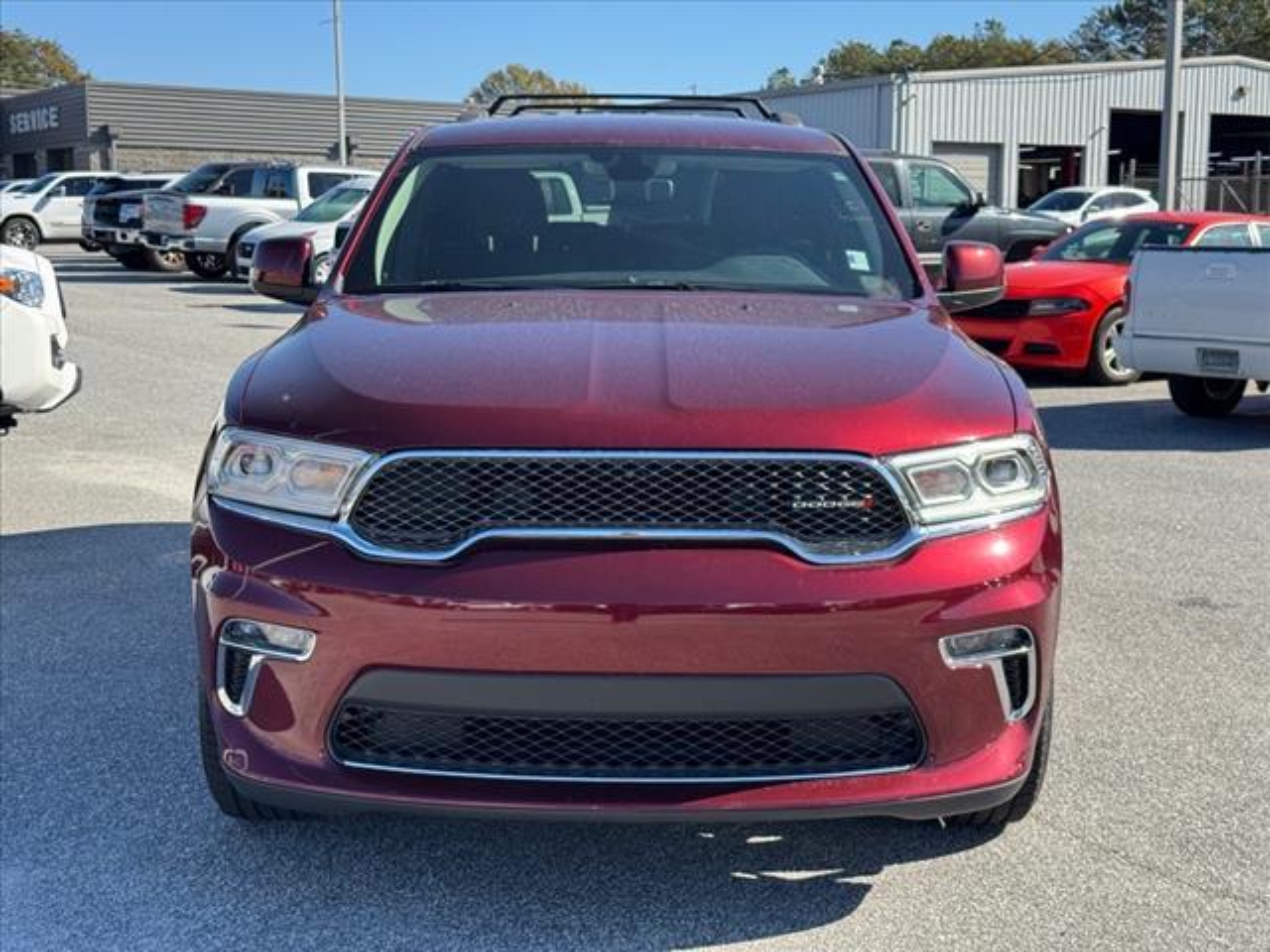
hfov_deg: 39.7
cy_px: 476
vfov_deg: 30.3
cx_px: 635
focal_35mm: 48
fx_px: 1761
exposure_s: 1/1597
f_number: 1.78
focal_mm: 6.76
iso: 64
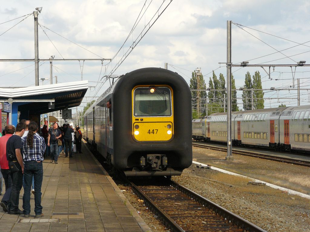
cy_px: 116
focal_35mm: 106
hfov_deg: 18.5
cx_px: 155
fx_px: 949
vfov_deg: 14.0
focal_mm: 17.7
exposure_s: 1/400
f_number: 5.6
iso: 100
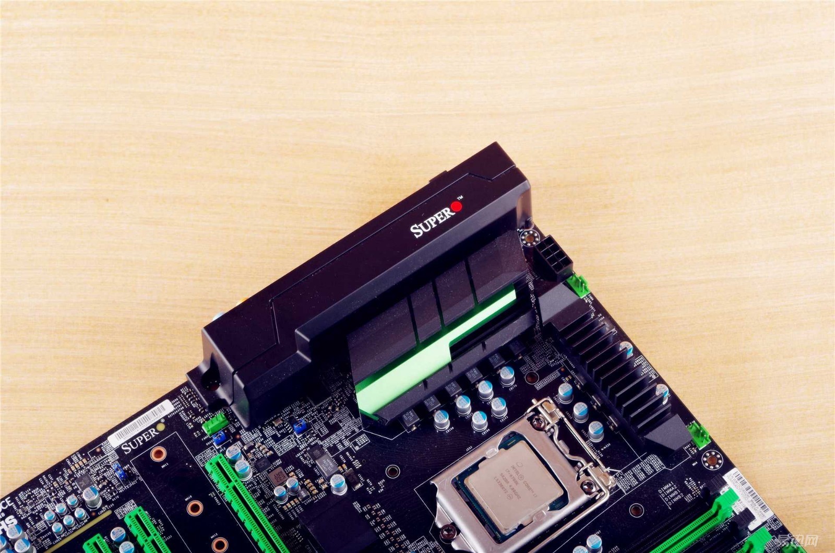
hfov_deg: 24.8
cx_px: 418
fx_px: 1898
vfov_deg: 16.6
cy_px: 276
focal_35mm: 82
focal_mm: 55
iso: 200
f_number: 11
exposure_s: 1/160
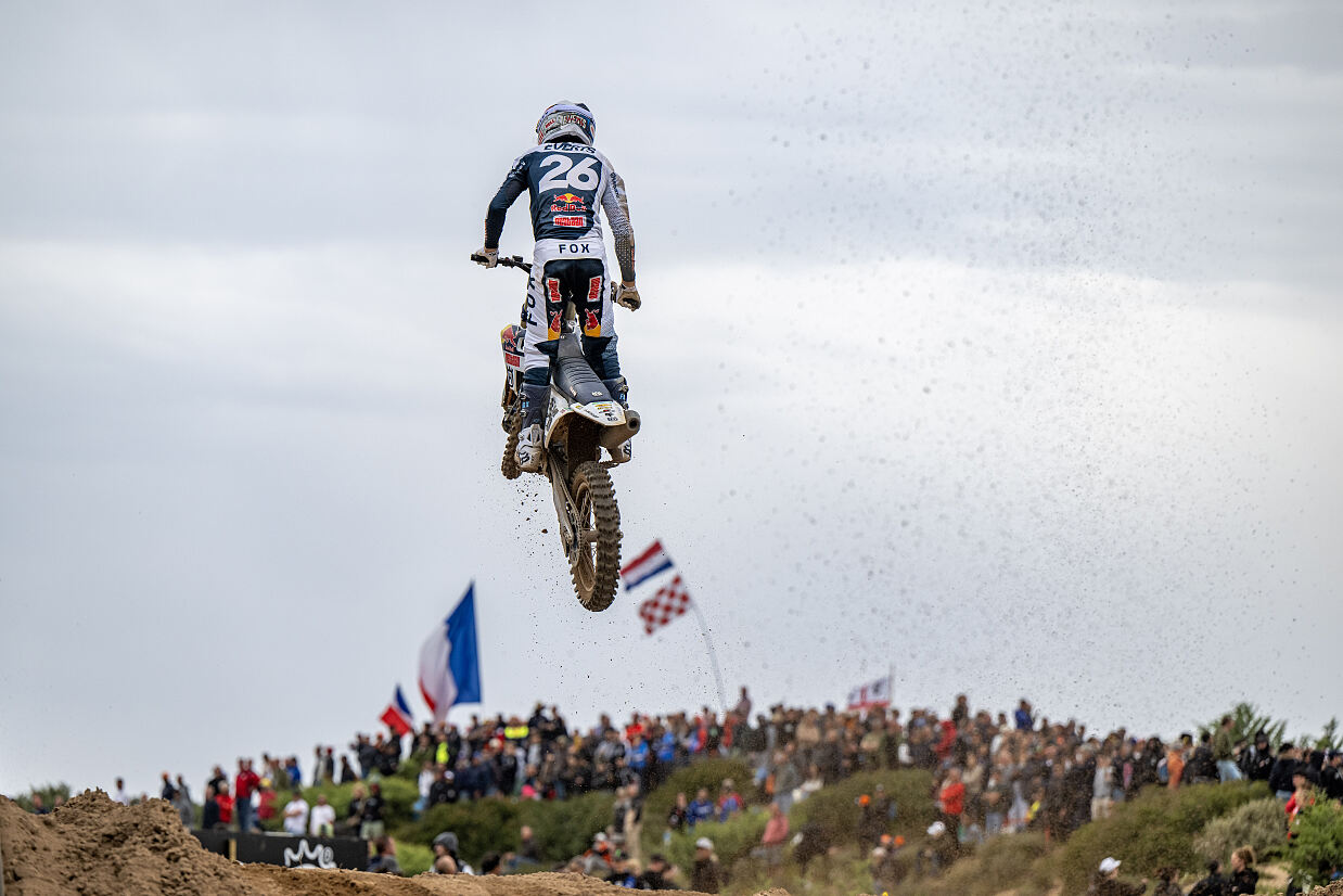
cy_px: 448
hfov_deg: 13.7
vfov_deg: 9.2
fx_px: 5597
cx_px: 672
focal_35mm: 150
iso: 500
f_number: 3.5
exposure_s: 1/2500
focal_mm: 150
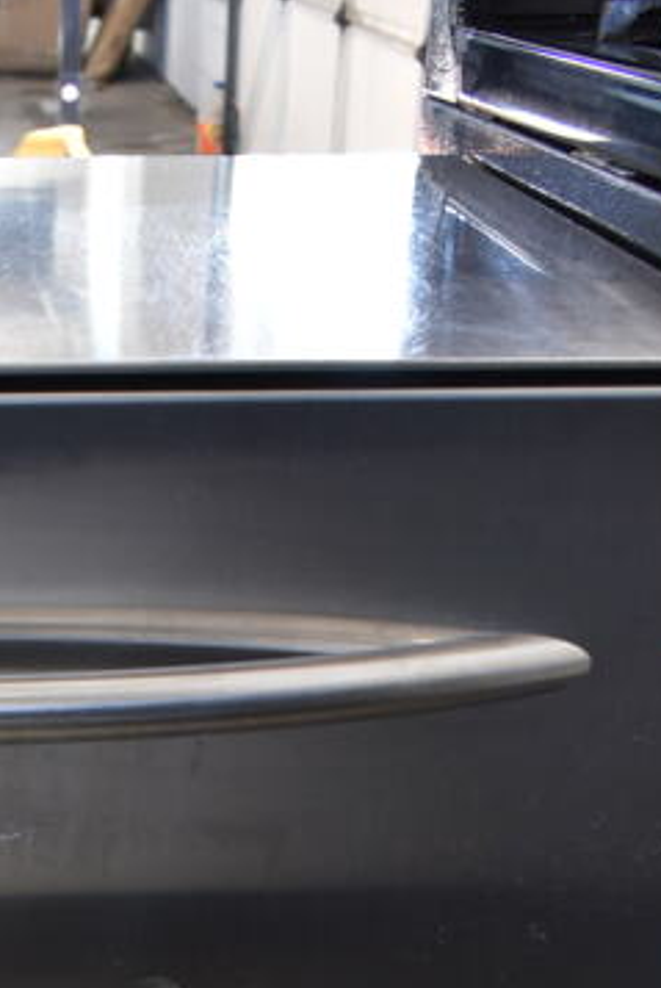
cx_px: -6
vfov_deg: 26.6
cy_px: 1122
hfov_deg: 19.2
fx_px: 1895
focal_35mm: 69
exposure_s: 1/30
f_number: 3.5
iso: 800
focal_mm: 18
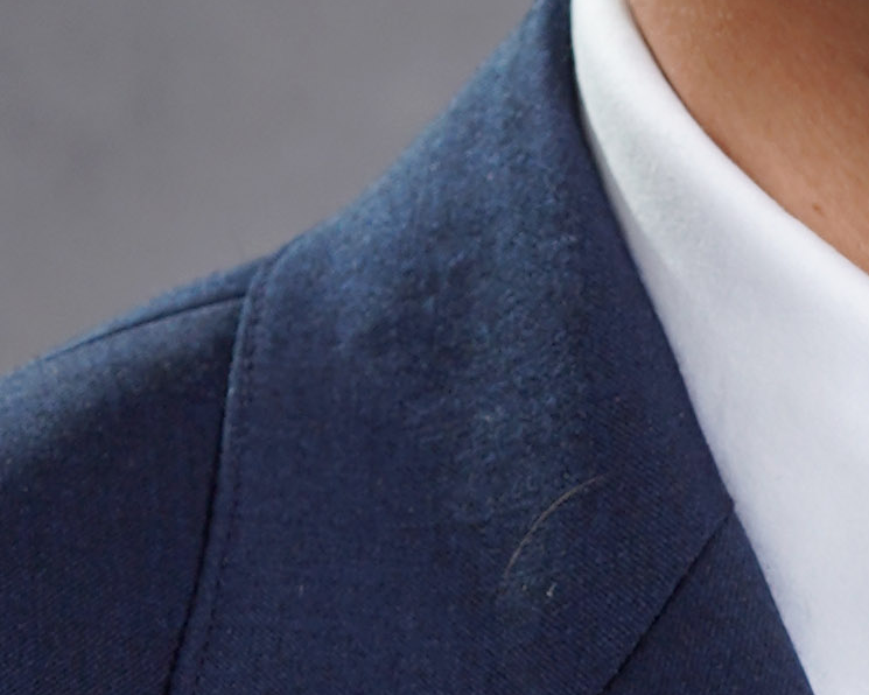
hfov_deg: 1.9
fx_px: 26233
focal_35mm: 1020
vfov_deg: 1.5
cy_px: 492
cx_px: 1120
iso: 200
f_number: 6.3
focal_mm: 135
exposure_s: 1/200
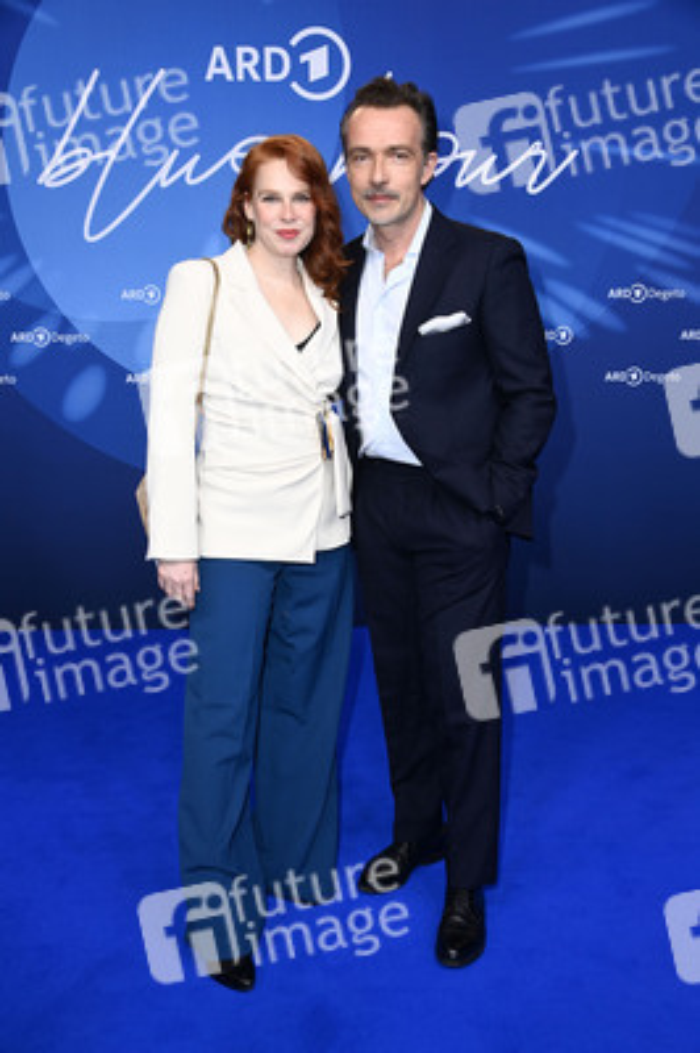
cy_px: 526
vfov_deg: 54.5
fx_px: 1023
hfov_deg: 37.8
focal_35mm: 35
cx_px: 350
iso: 1000
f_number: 5.6
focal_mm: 35
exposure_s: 1/250
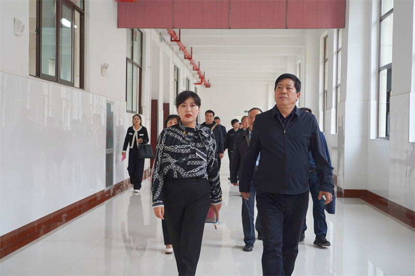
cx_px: 208
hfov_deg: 45.4
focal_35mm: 43
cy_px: 138
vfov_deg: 31.2
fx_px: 496
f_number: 4
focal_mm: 43
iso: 1600
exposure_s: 1/160
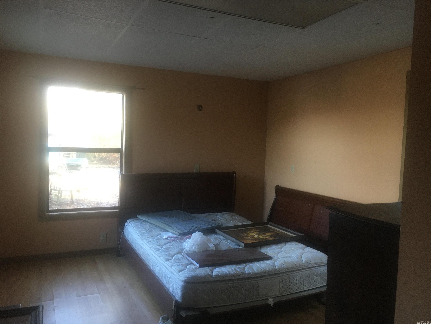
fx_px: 361
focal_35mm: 29
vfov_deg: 48.2
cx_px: 216
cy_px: 162
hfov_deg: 61.7
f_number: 2.2
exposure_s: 1/30
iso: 100
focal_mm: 4.15
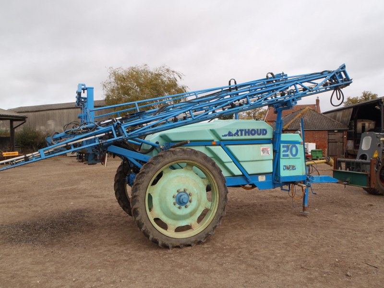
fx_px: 311
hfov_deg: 63.4
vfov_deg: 49.7
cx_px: 192
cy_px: 144
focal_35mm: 28
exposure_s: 1/200
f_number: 4.5
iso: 80
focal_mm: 5
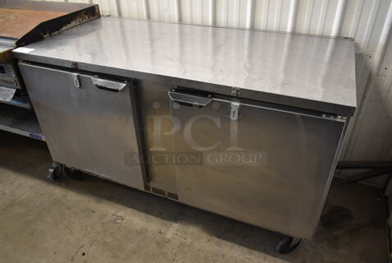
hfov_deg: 67.3
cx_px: 196
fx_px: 294
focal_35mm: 27
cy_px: 132
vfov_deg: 48.1
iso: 900
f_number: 3.5
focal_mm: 18
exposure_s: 1/30
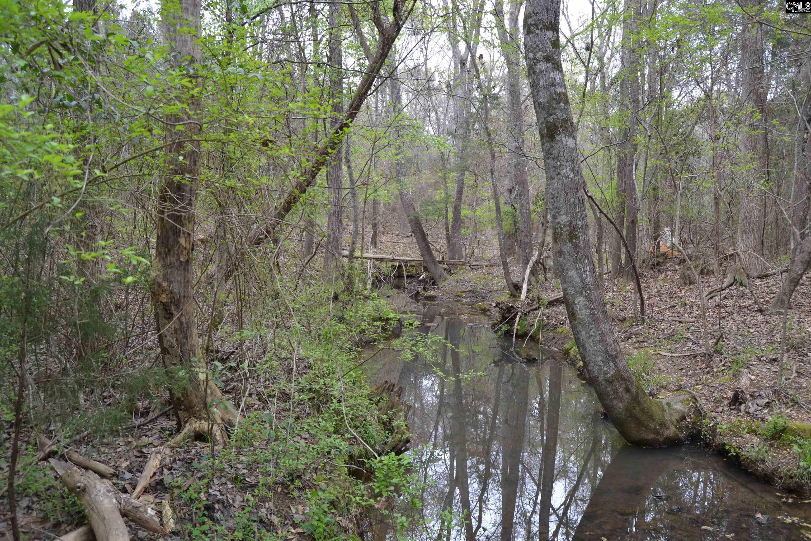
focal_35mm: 27
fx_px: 608
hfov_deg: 67.4
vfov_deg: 47.9
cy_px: 270
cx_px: 406
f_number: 5.6
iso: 400
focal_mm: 18
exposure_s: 1/125
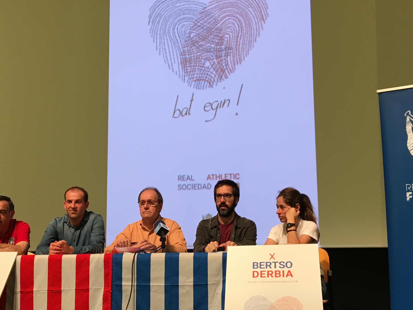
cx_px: 194
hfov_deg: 38.2
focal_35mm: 50
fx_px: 597
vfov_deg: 29.0
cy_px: 191
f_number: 2.2
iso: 100
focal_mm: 4.15
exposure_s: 1/33
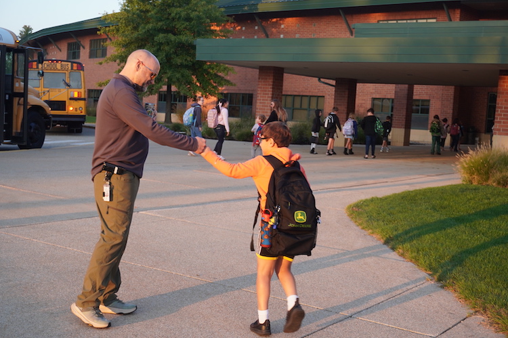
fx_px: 761
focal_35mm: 54
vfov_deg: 25.0
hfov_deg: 36.9
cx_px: 254
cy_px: 169
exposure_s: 1/160
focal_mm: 36
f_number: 5.6
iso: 250
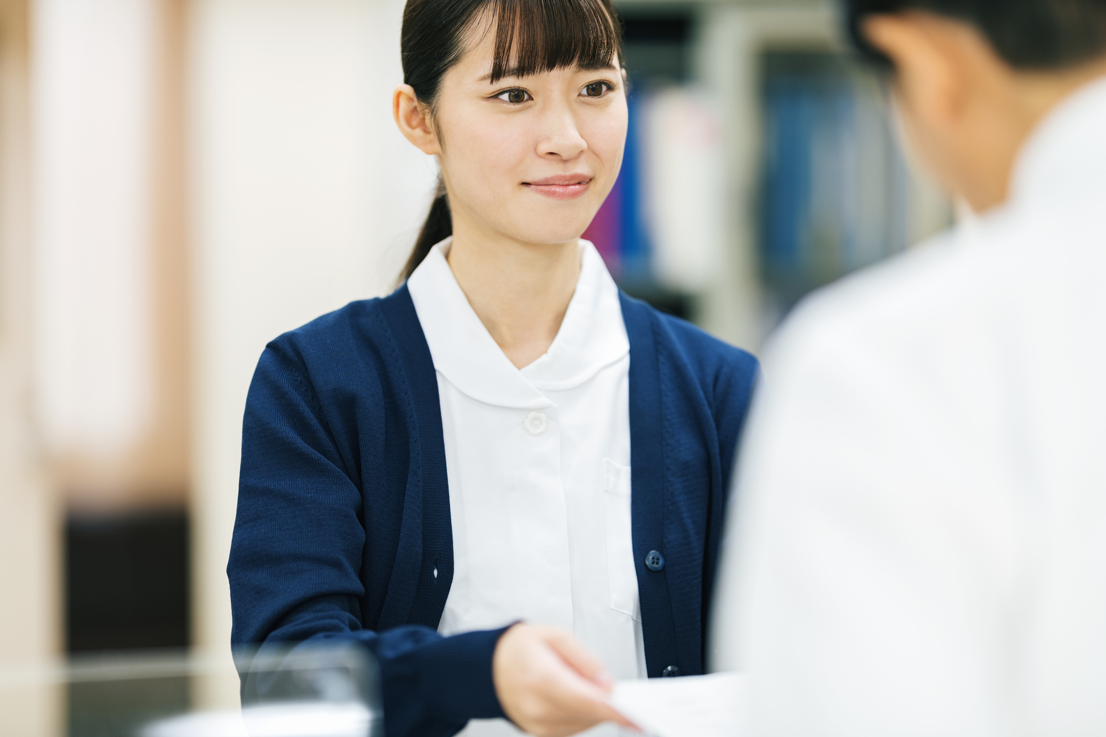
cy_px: 368
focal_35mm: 105
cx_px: 553
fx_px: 3225
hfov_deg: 19.5
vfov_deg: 13.0
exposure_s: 1/160
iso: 250
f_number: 1.4
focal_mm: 105
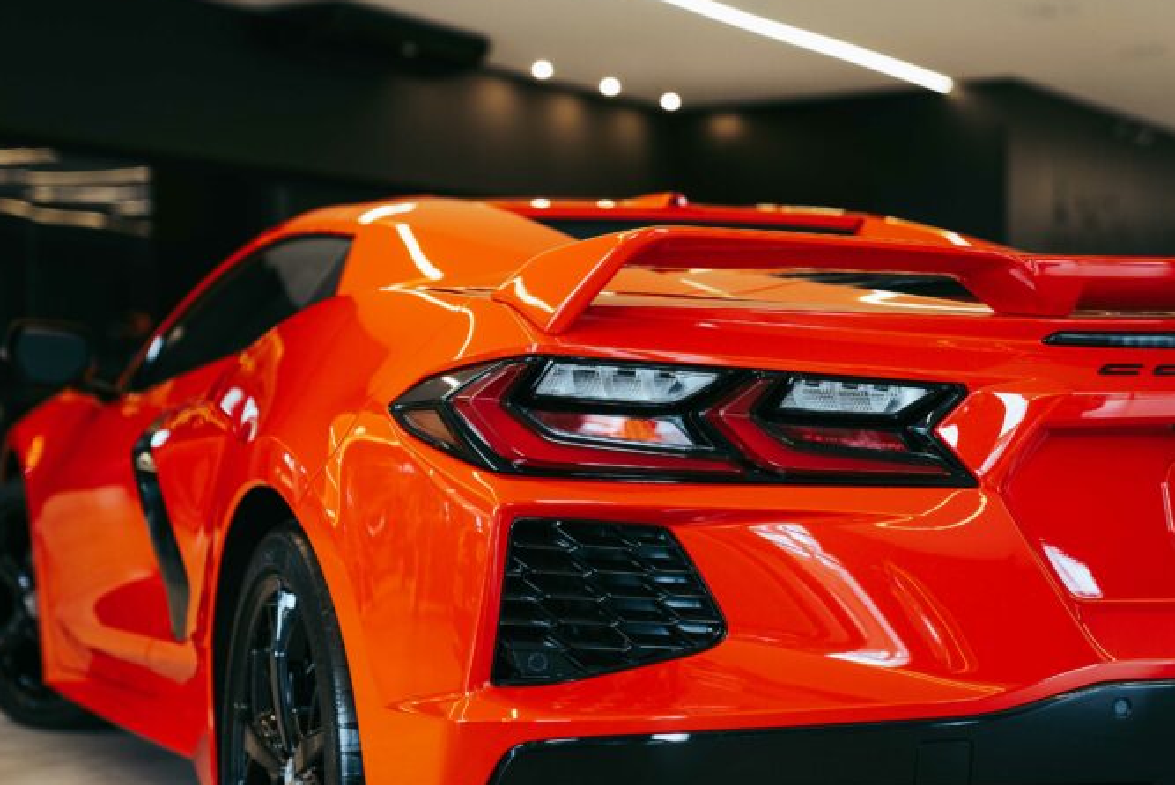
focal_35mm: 63
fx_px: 2058
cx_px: 595
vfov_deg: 21.6
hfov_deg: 31.9
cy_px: 385
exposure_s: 1/125
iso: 1250
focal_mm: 60
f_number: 2.8
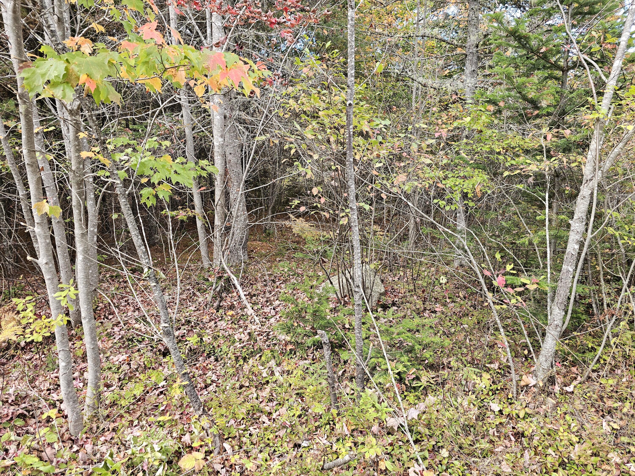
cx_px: 318
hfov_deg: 73.9
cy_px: 238
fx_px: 422
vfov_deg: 58.9
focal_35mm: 23
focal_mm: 6.3
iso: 50
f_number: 1.7
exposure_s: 1/120
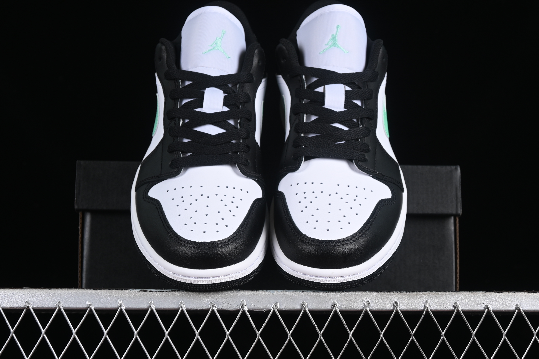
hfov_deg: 27.0
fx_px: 1123
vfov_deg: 18.2
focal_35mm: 75
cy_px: 180
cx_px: 270
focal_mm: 50
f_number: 7.1
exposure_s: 1/80
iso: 160
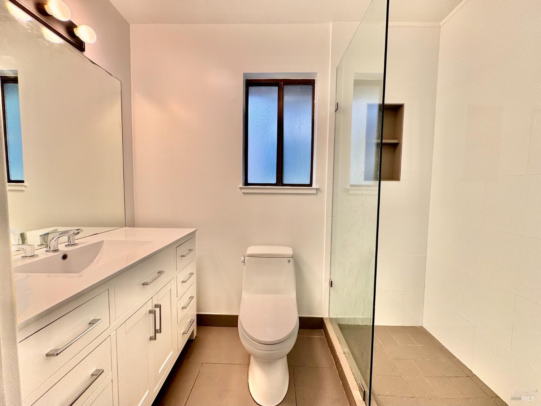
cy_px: 203
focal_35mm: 14
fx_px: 219
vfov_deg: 85.7
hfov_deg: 102.1
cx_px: 270
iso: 64
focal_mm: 2.22
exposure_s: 1/120
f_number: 2.2
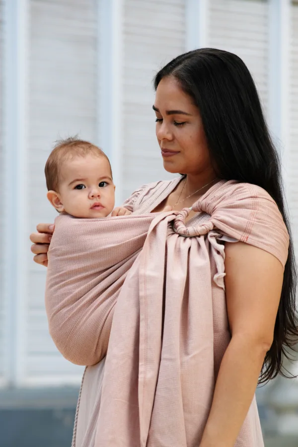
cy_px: 224
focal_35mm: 128
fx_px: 1589
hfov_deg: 10.7
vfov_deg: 16.0
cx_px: 149
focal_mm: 85
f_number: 2.8
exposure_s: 1/500
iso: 320
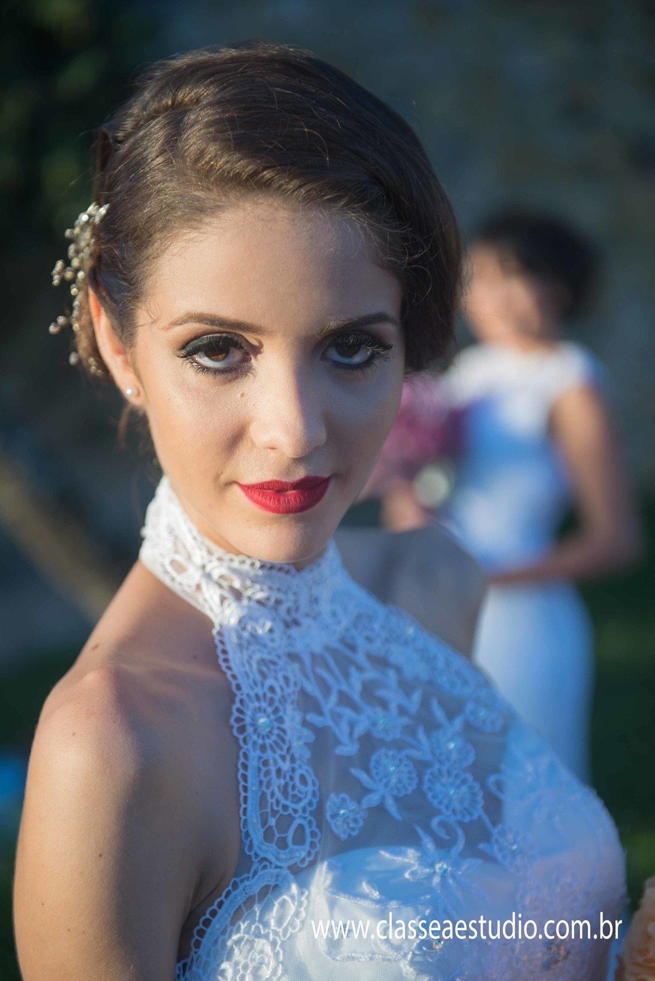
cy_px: 490
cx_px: 328
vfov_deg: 28.8
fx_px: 1909
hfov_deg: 19.5
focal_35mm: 70
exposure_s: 1/320
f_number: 2.8
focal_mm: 70
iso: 50
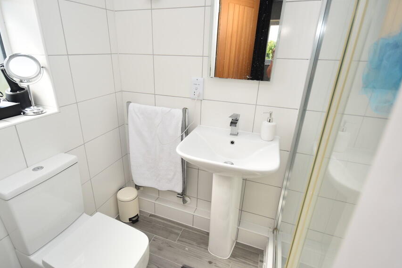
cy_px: 131
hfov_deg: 89.8
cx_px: 185
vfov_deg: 67.4
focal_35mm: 18
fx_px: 201
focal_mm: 10
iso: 160
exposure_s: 1/200
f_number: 5
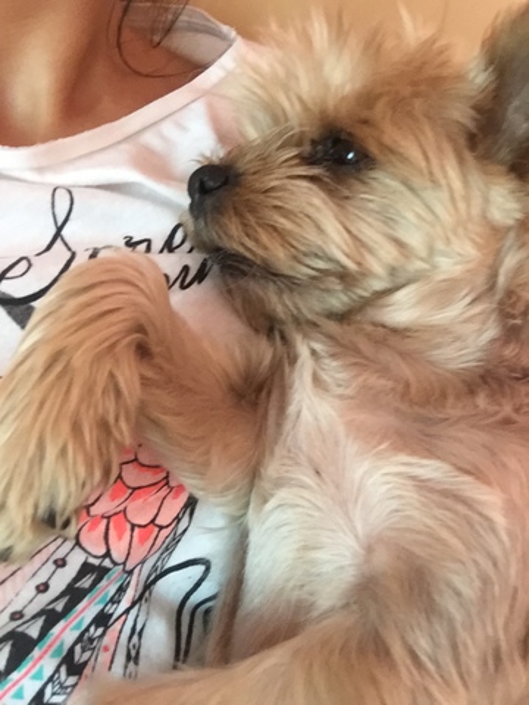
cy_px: 352
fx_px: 632
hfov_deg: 45.4
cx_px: 264
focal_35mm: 31
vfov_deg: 58.4
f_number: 2.2
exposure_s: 1/30
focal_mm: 2.65
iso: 200
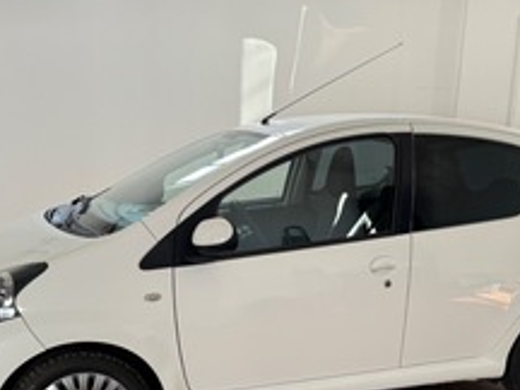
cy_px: 315
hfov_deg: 46.8
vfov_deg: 34.8
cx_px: 267
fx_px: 601
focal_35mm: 40
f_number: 1.78
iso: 100
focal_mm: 6.76
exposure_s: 1/121
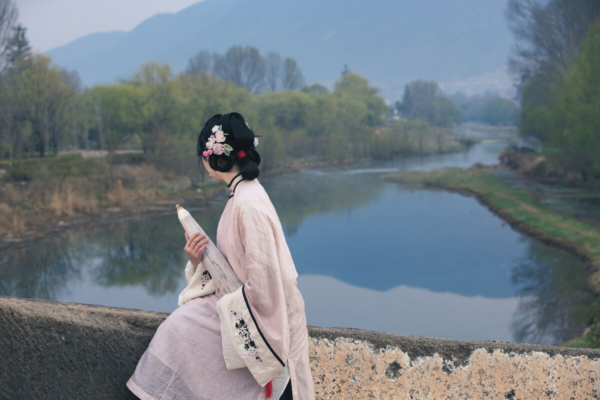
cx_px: 300
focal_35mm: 70
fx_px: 1167
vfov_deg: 19.5
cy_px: 200
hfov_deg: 28.8
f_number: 5
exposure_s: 1/200
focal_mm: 70
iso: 250
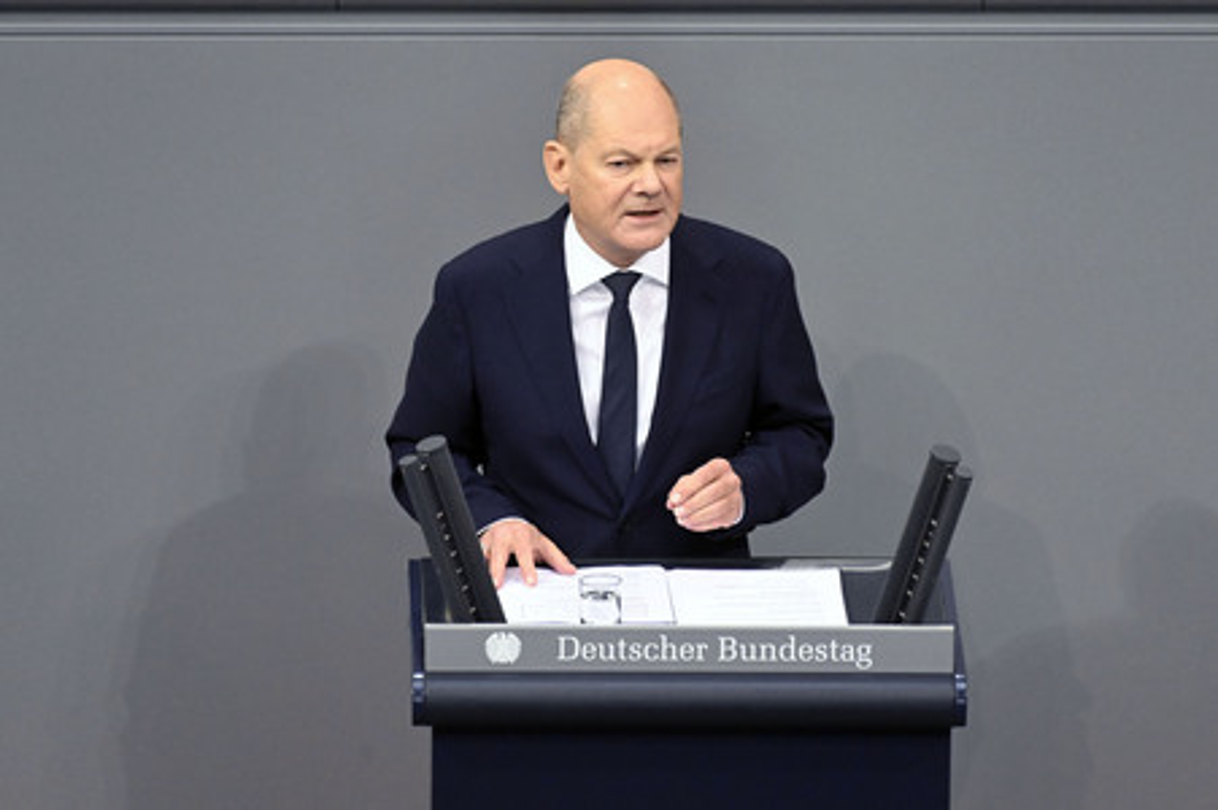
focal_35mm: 500
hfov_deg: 4.1
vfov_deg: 2.7
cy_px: 405
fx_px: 16904
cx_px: 609
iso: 10000
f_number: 5.6
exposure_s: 1/400
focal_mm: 500
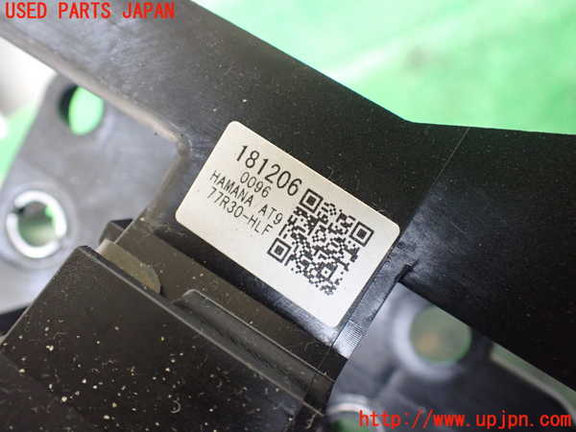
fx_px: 499
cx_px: 288
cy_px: 216
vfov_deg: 46.8
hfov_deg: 60.0
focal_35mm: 30
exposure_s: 1/60
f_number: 2.3
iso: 800
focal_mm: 5.4
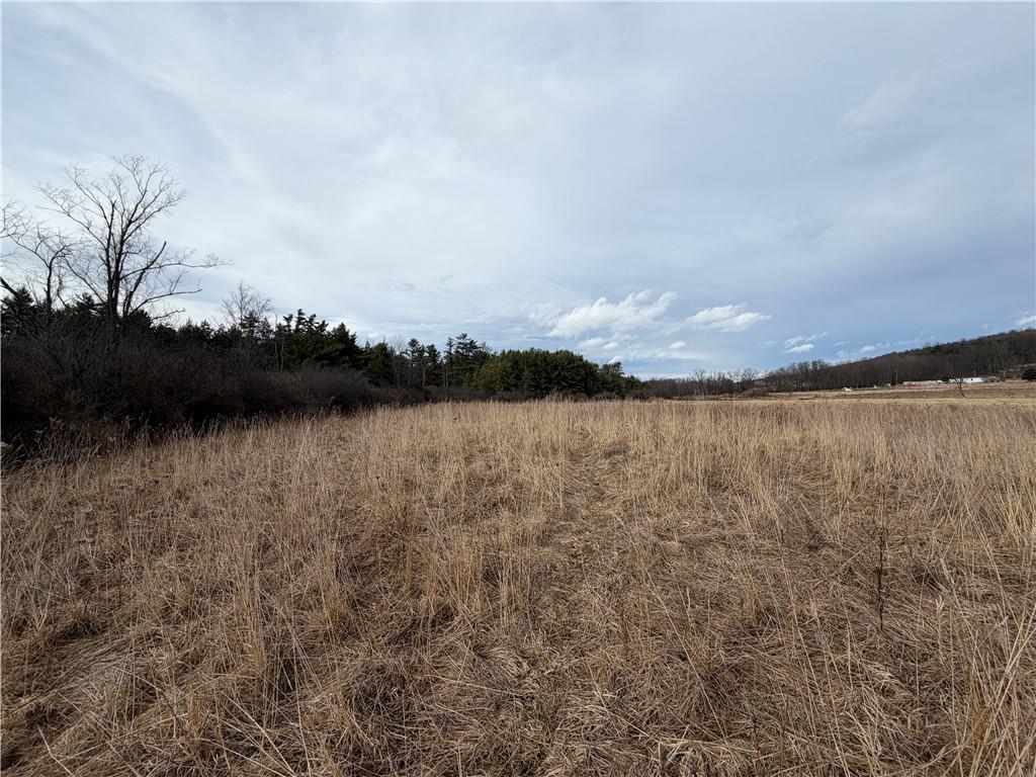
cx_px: 518
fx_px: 419
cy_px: 388
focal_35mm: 14
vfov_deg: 85.7
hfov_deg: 102.1
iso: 20
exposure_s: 1/1167
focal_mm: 2.22
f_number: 2.2
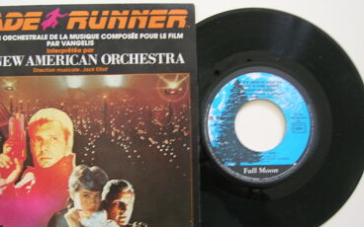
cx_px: 149
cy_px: 125
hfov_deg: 42.5
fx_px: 466
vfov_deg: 27.4
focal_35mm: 47
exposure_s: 1/5.4
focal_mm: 5.7
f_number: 2.9
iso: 50
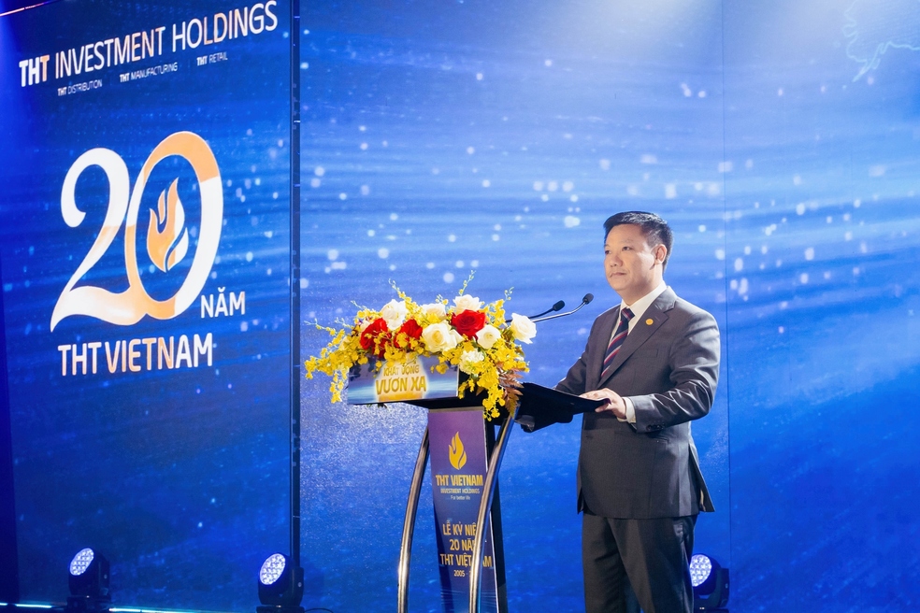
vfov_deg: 16.9
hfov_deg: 25.1
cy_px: 306
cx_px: 460
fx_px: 2070
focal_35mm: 81
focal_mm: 54.3
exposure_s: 1/125
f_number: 10
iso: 2000
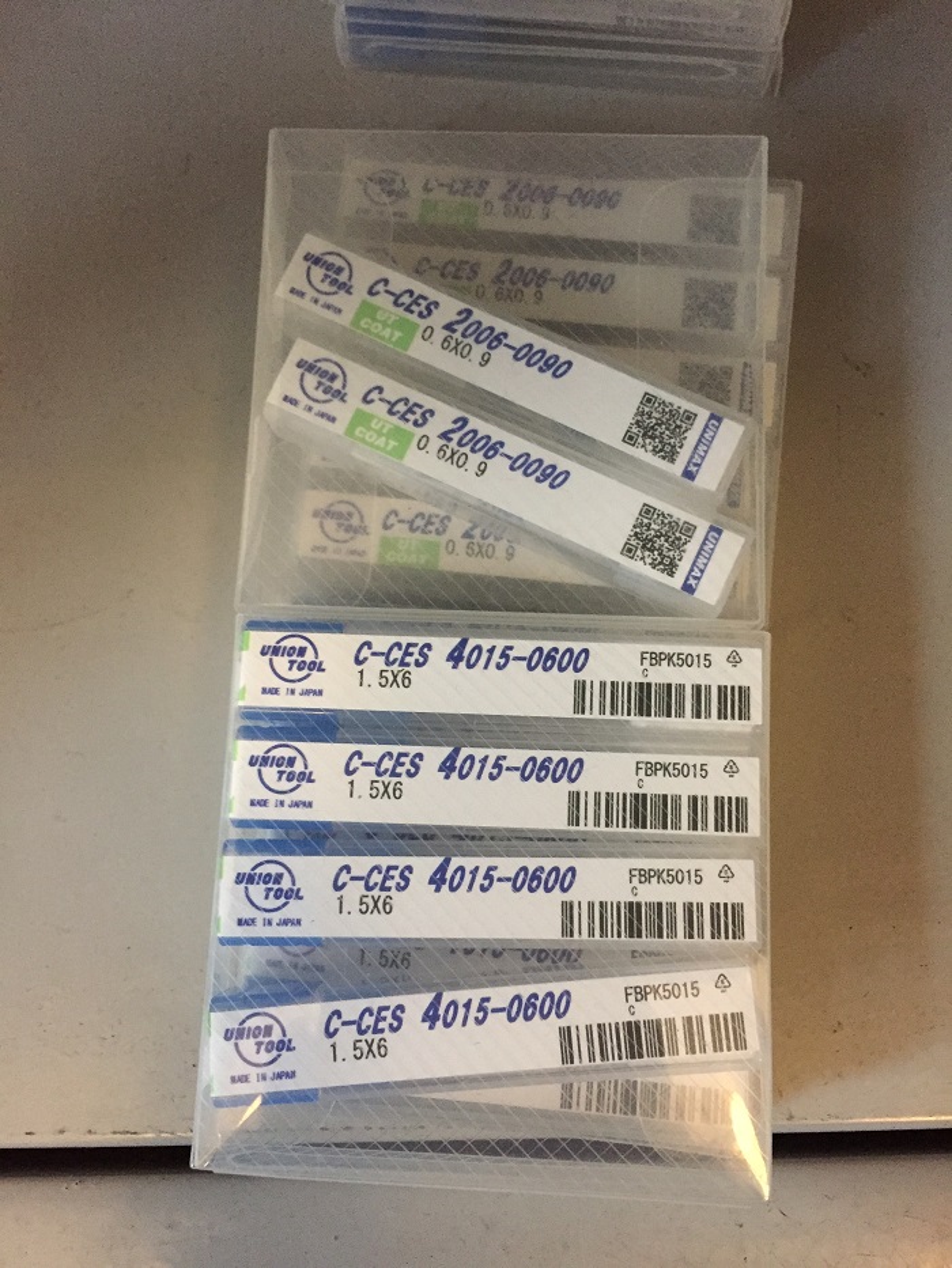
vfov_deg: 61.7
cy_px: 634
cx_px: 476
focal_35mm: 29
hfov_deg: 48.2
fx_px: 1063
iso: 320
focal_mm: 4.15
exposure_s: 1/17
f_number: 2.2
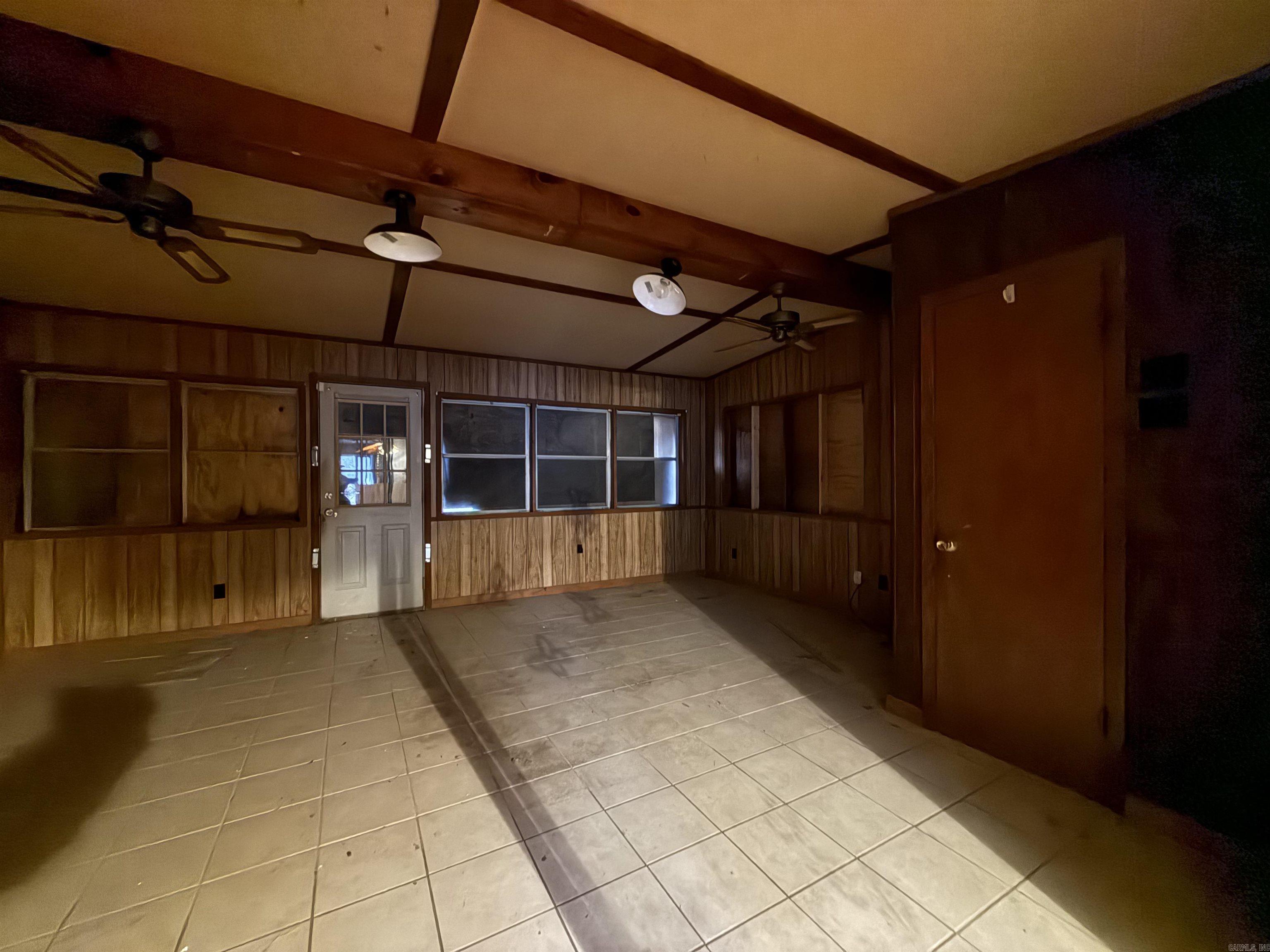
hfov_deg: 102.1
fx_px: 514
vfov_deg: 85.7
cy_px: 476
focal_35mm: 14
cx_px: 635
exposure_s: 1/4
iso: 2500
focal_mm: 2.22
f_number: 2.2
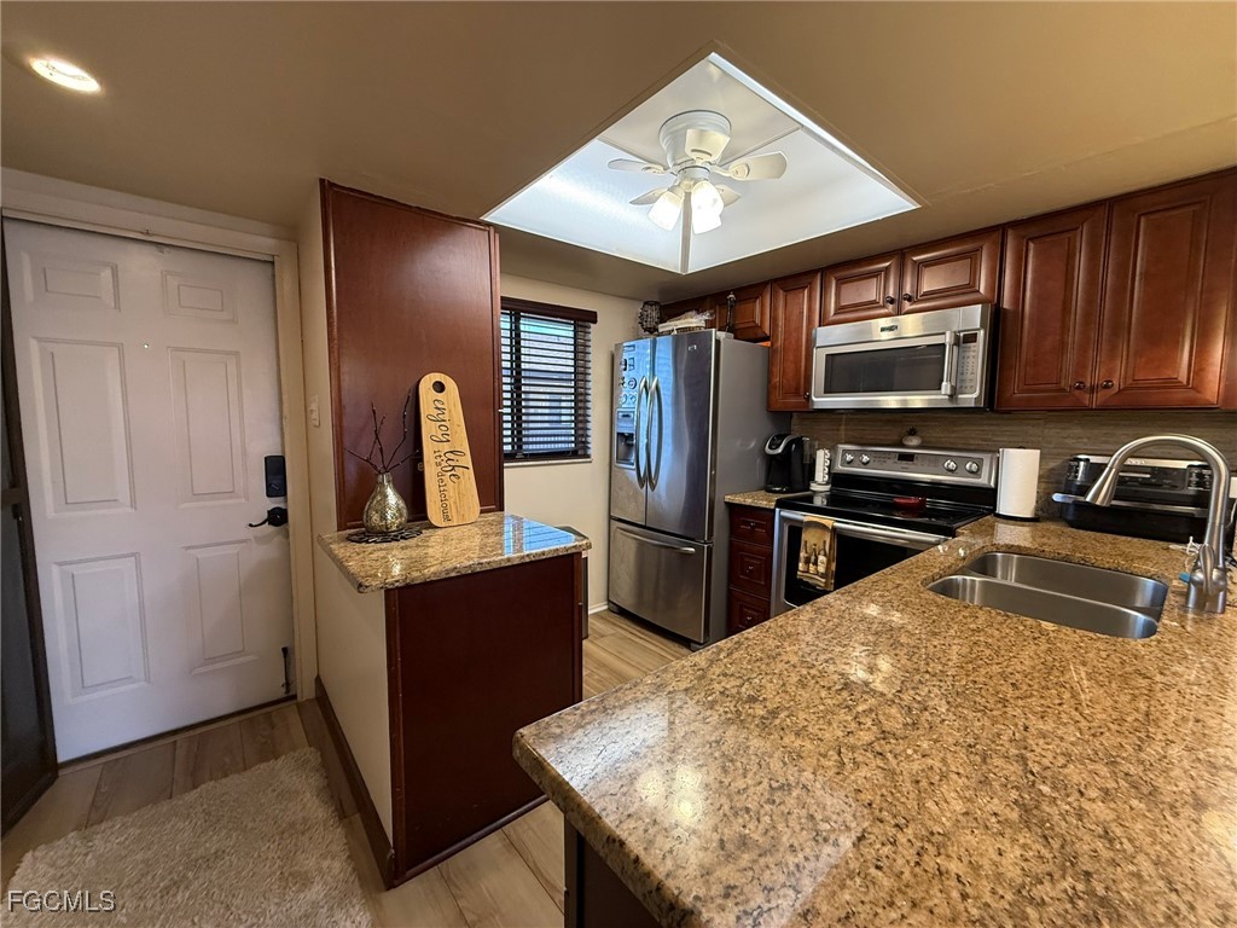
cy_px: 464
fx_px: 500
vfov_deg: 85.7
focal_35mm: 14
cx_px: 618
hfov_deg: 102.1
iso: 250
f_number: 2.2
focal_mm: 2.22
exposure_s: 1/60
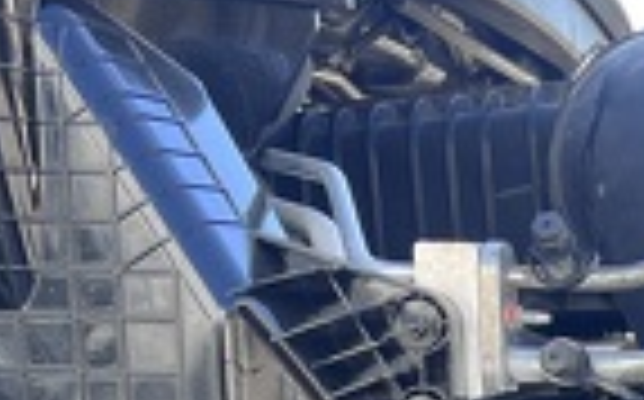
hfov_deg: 16.9
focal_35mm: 116
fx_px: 2034
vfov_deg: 10.4
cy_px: 800
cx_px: 838
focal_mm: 5.7
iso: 50
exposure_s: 1/358
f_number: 1.5
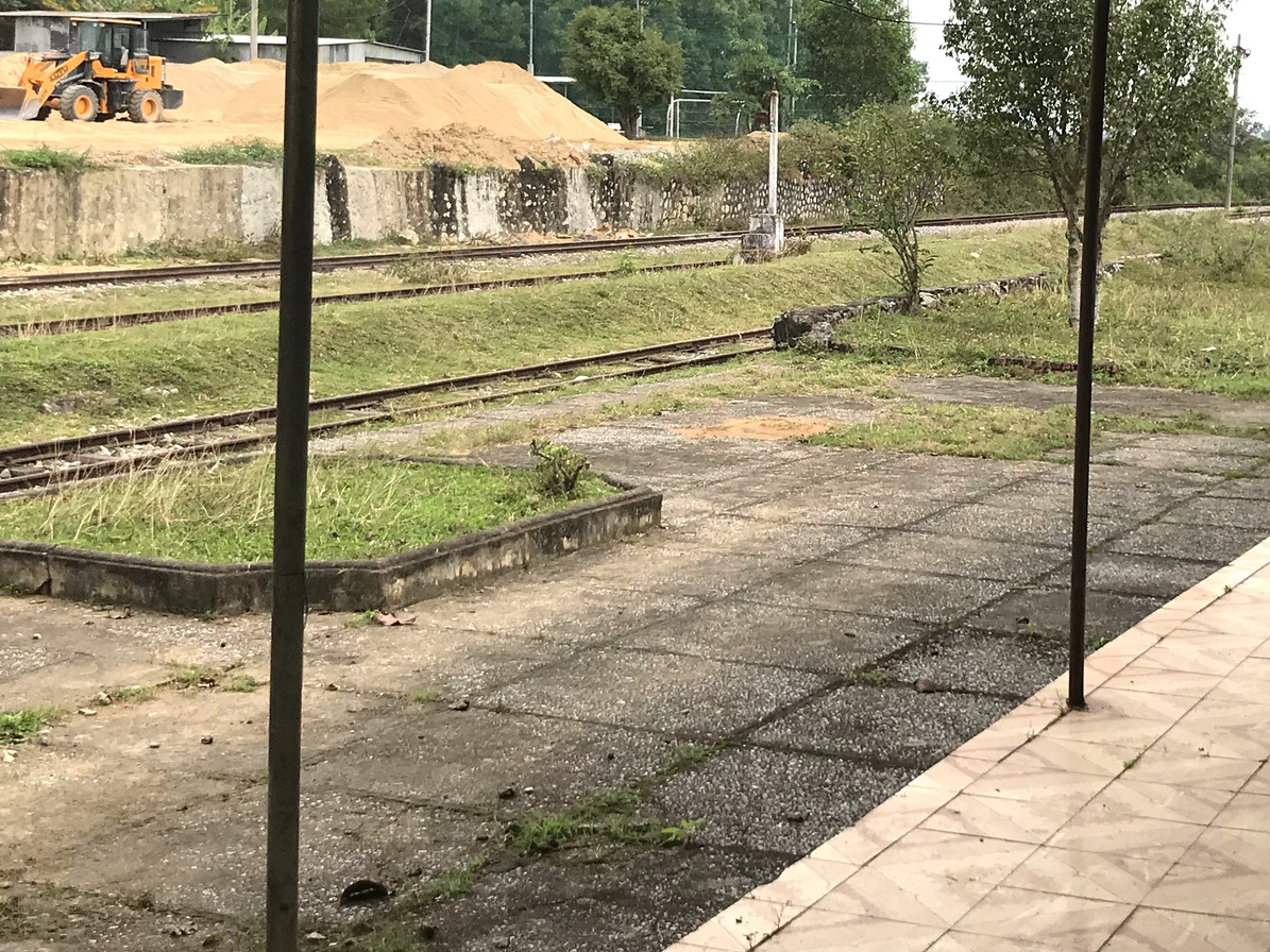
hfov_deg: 32.0
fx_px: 2201
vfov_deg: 24.2
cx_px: 803
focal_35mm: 60
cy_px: 279
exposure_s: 1/1709
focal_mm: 3.99
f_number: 1.8
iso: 20
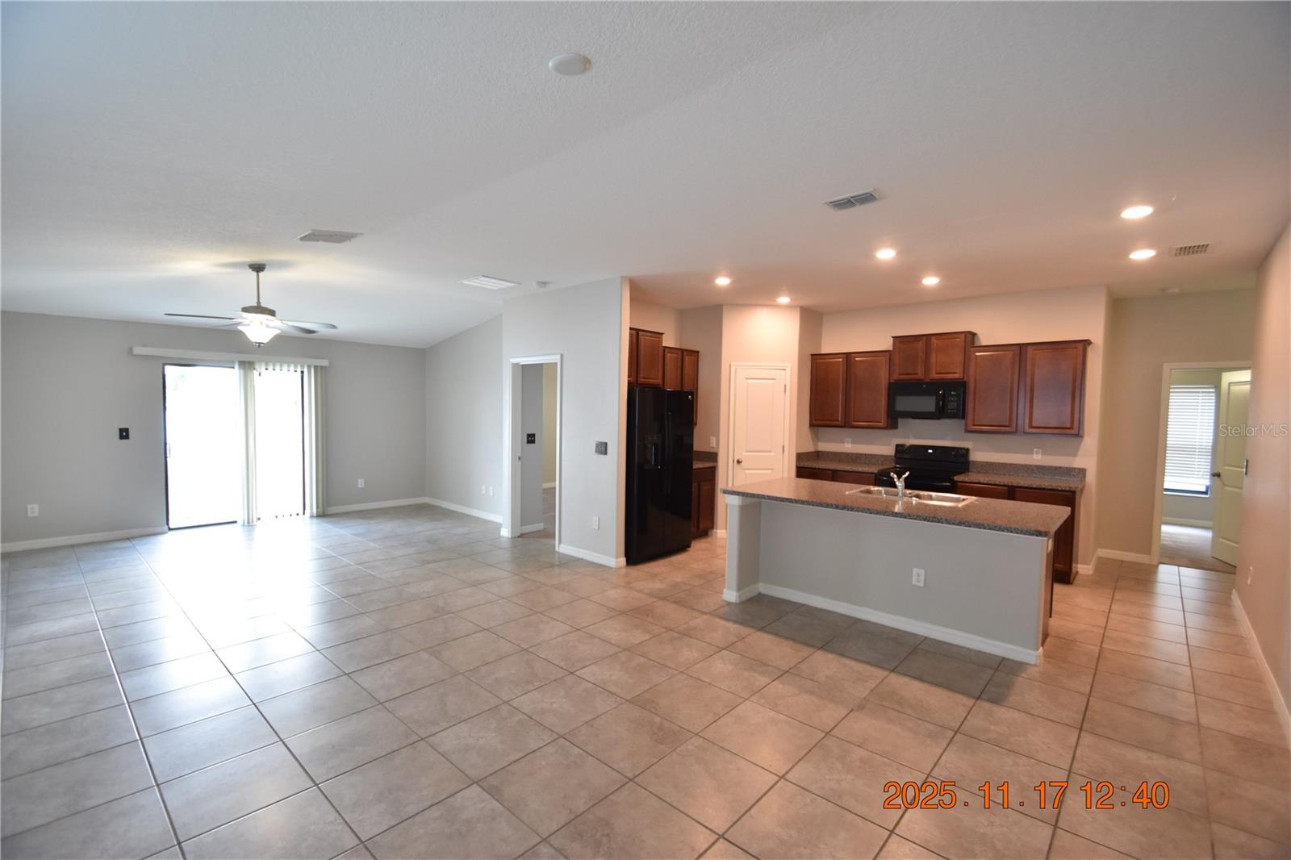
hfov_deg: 100.4
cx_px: 646
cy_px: 430
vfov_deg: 77.3
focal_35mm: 15
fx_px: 538
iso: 800
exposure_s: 1/60
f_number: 3.5
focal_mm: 10
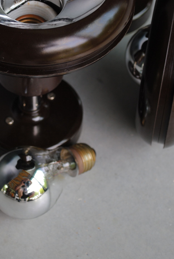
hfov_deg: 14.0
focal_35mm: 98
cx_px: 51
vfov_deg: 20.7
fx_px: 707
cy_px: 90
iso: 200
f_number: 5.6
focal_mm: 42
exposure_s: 1/125
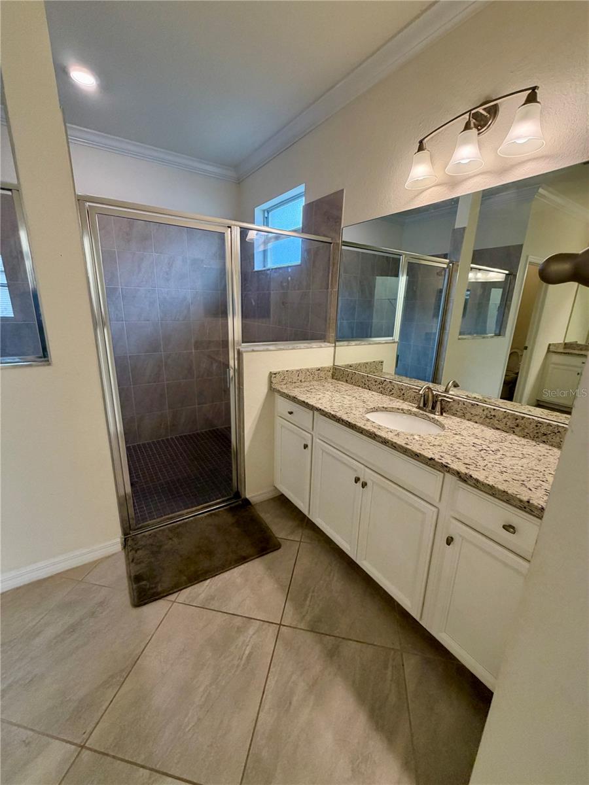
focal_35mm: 14
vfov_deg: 102.1
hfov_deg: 85.7
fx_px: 318
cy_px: 392
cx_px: 294
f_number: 2.2
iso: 250
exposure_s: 1/120
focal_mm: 2.22
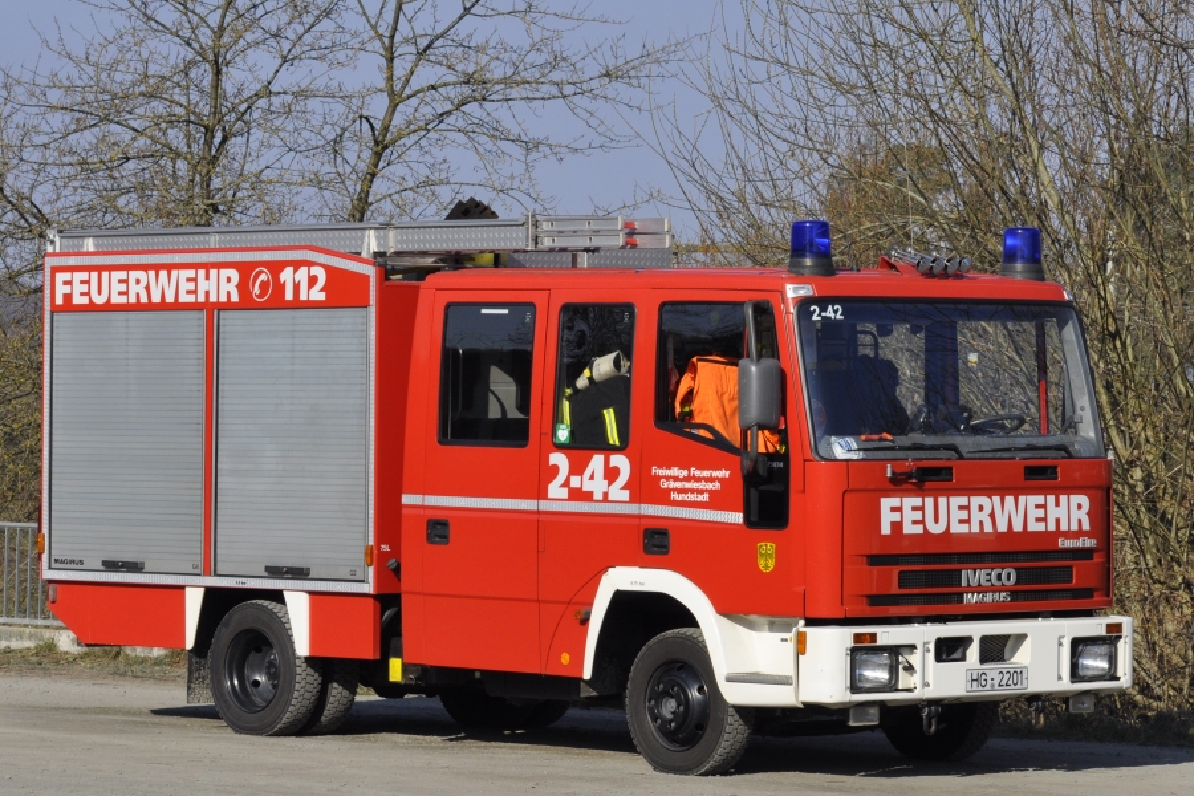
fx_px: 3482
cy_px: 398
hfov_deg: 19.5
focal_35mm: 105
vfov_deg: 13.0
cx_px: 597
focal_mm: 70
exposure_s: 1/1250
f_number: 9
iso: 500
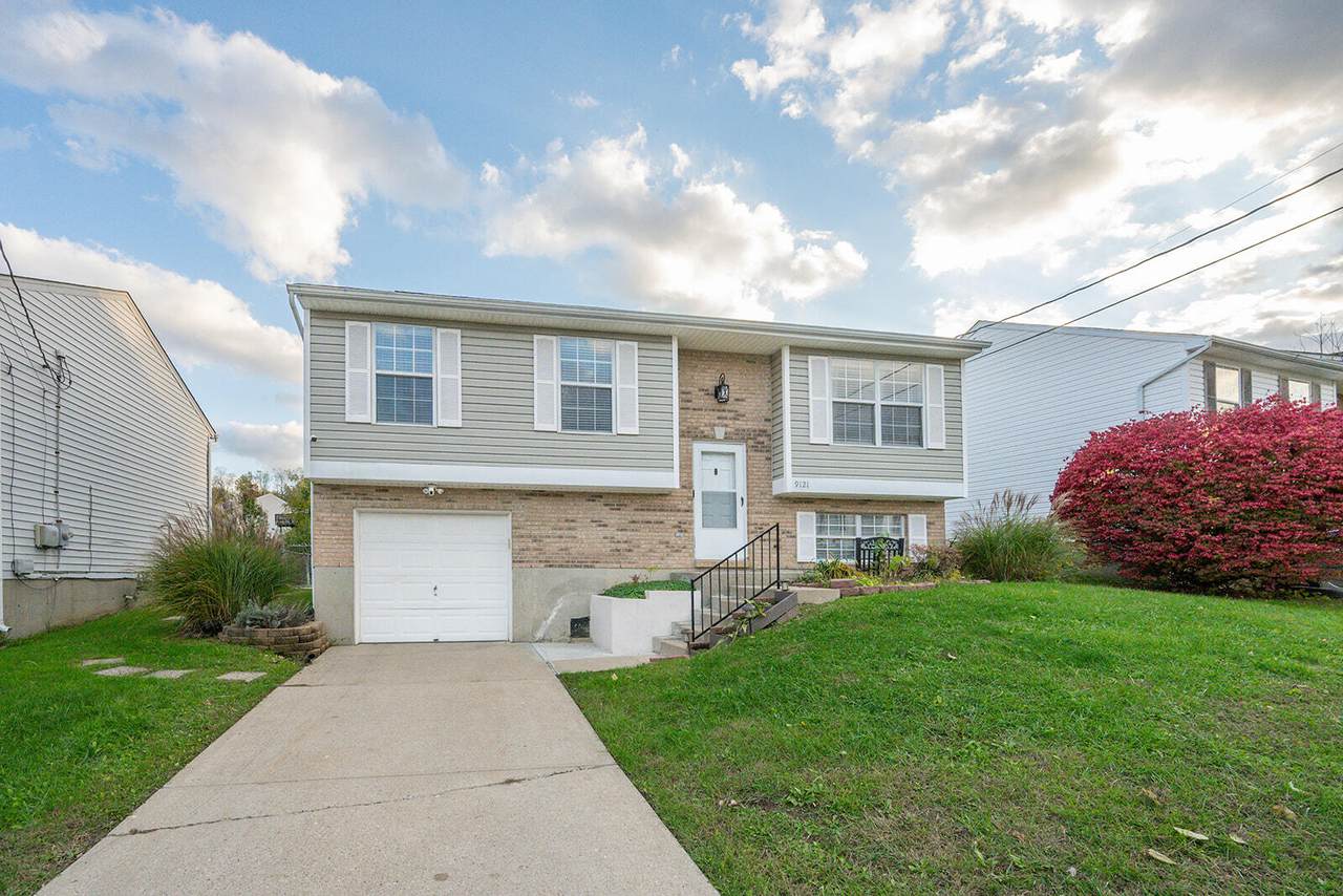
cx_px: 672
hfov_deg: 104.2
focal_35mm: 14
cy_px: 448
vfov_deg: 81.2
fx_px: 522
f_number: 9
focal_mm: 14
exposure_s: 1/800
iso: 2000
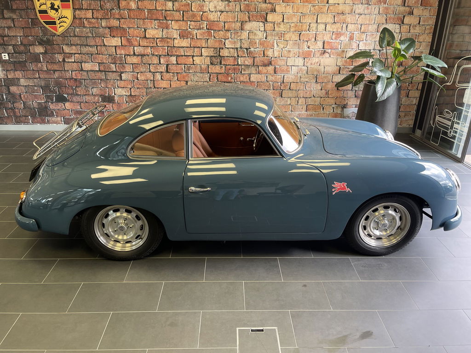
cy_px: 176
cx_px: 236
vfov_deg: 54.9
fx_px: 340
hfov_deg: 69.4
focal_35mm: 25
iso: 80
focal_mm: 5.1
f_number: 1.6
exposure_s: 1/100
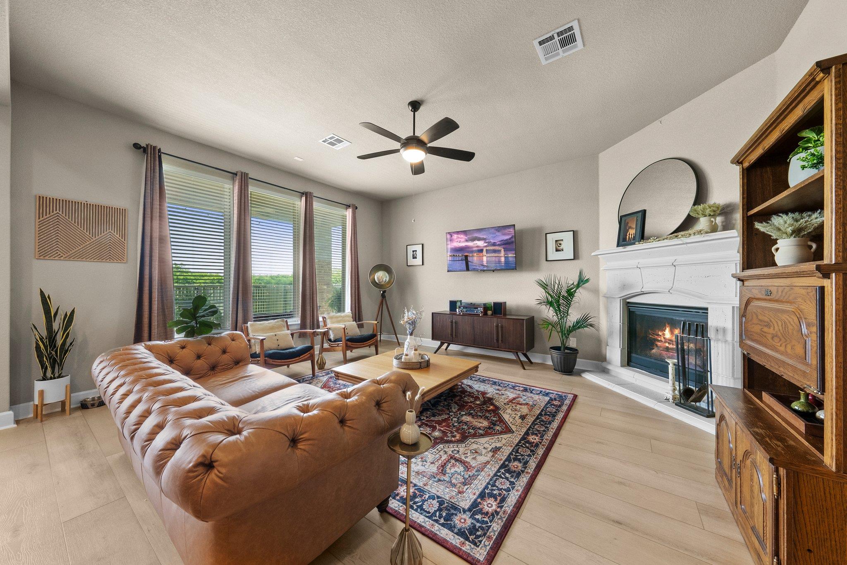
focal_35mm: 12
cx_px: 424
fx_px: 282
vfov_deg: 90.1
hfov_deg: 112.6
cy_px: 282
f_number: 11
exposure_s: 1/3
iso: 1600
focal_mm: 12
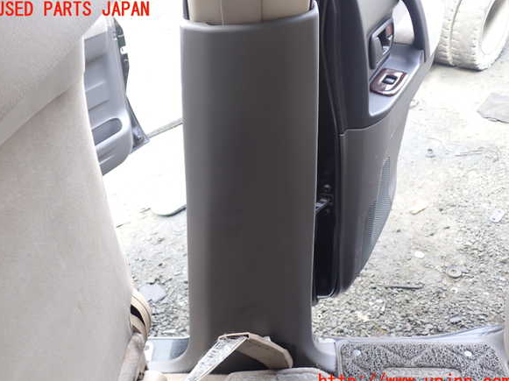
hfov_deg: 58.4
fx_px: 456
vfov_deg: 45.4
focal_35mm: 31
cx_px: 253
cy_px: 196
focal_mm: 5.4
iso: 100
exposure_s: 1/60
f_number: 2.3
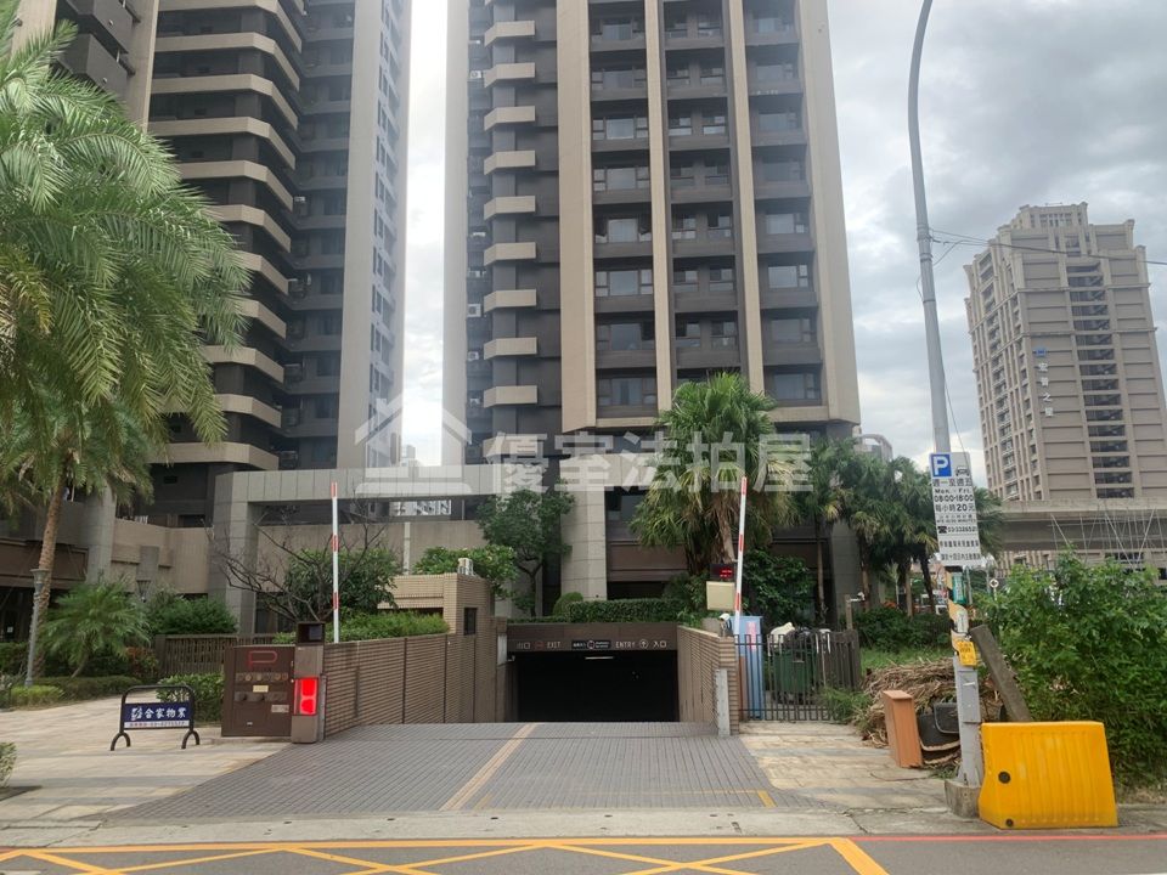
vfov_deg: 53.1
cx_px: 584
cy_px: 438
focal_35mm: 26
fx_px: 877
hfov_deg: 67.3
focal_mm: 4.25
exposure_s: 1/122
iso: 25
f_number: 1.8
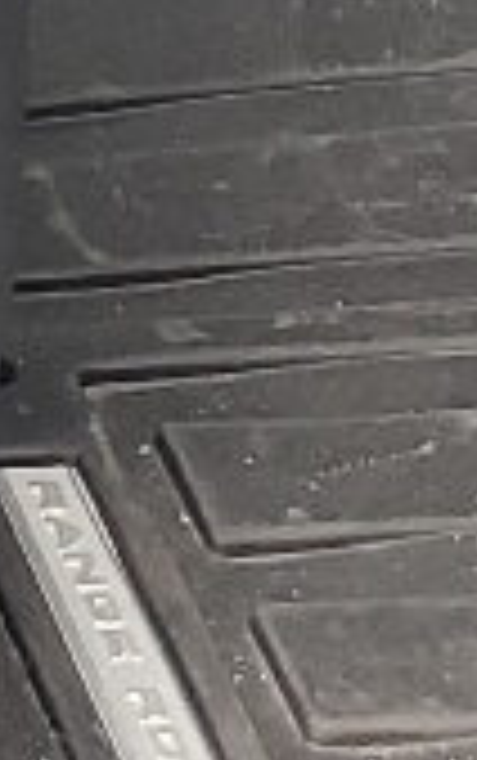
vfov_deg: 6.9
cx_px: -1314
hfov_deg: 4.7
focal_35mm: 261
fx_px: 5415
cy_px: -1785
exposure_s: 1/120
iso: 67
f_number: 1.5
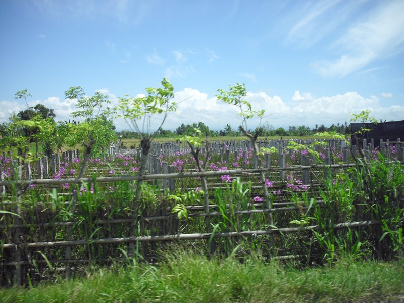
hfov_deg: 49.0
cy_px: 152
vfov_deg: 37.7
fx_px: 443
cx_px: 202
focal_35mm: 38
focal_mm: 6.2
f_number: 8
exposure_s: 1/250
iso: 100
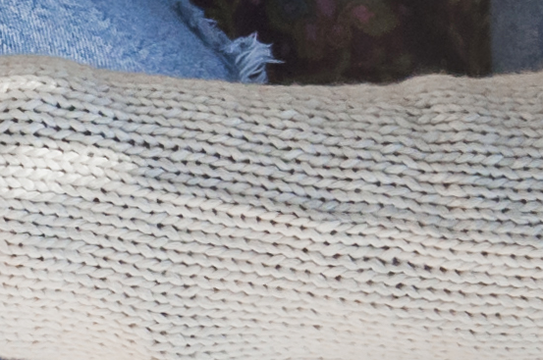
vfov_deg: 4.0
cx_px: -824
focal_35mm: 341
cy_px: -199
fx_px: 5136
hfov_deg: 5.8
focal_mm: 30
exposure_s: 1/500
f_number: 8
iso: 500
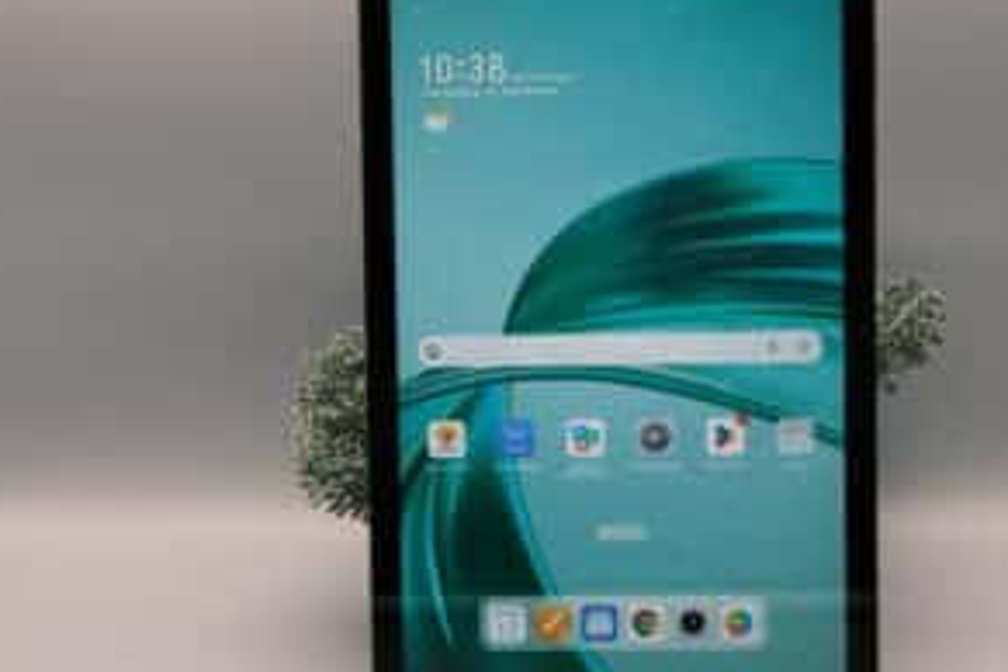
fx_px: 1540
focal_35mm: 55
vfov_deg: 24.6
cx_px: 540
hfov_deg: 36.2
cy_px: 353
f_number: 8
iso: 640
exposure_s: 1/100
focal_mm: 27.1
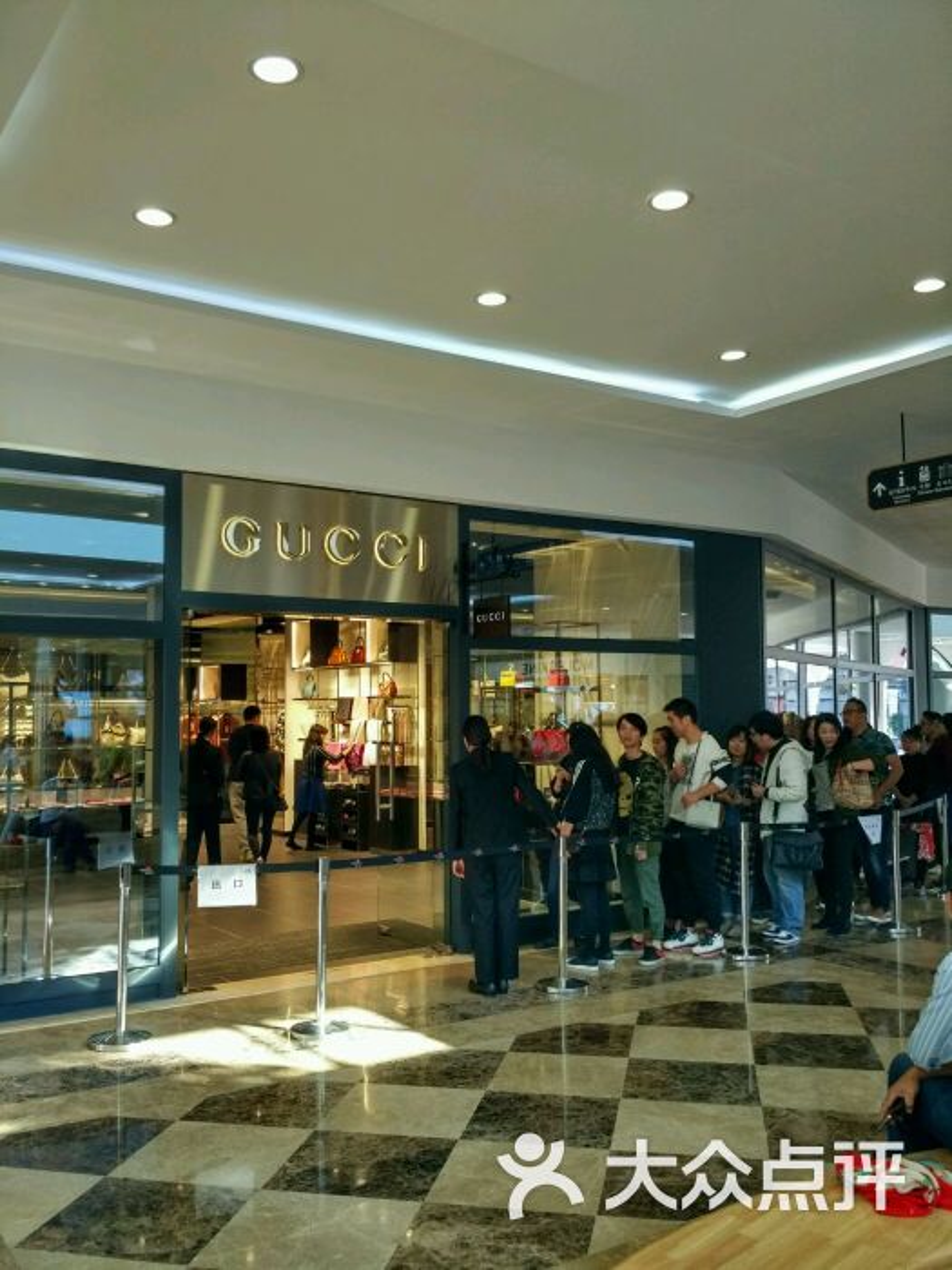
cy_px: 635
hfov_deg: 46.8
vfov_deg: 60.0
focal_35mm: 30
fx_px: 1100
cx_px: 476
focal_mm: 4.12
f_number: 2
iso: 436
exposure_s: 1/33
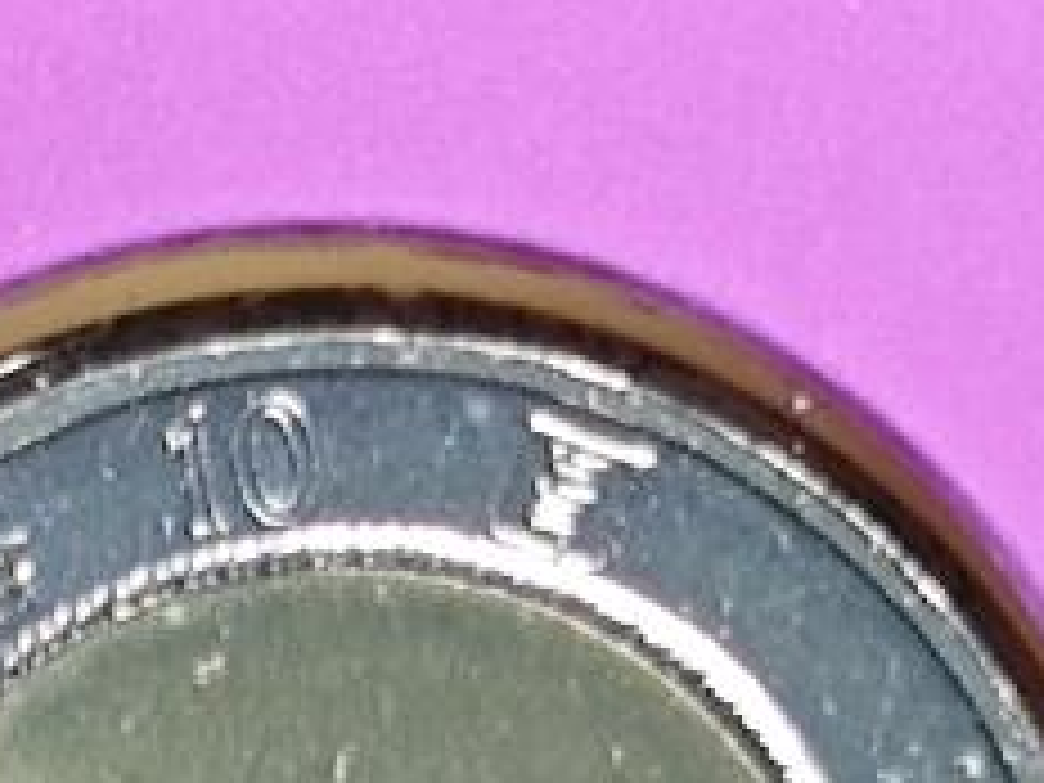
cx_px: 68
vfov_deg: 4.0
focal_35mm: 368
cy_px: 1710
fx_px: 11099
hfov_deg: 5.4
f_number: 1.6
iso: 250
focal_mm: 5.84
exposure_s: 1/65
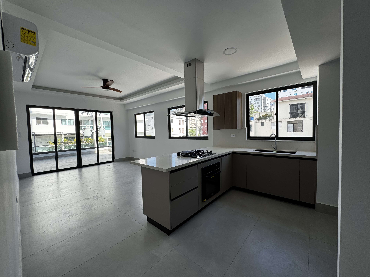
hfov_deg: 102.1
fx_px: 150
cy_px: 138
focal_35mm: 14
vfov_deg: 85.7
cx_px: 185
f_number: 2.2
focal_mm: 2.22
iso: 40
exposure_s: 1/384
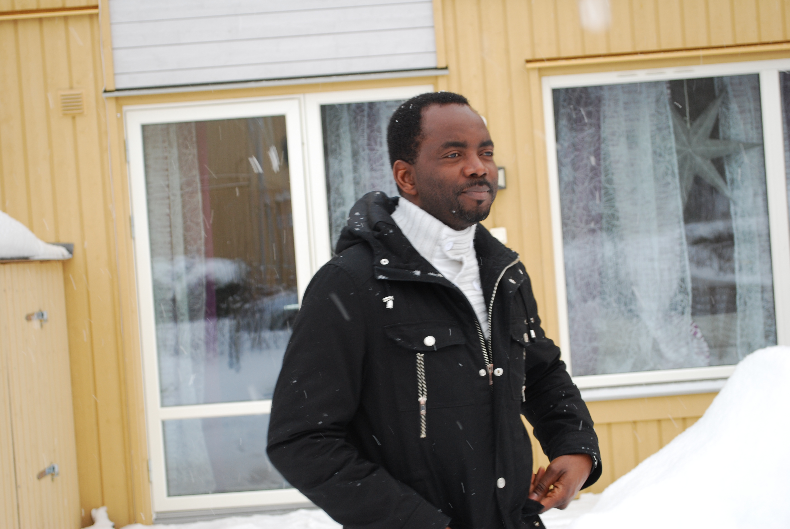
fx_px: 1450
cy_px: 264
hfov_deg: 30.5
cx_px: 395
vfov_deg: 20.7
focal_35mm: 66
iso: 220
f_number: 5.3
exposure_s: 1/30
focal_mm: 44
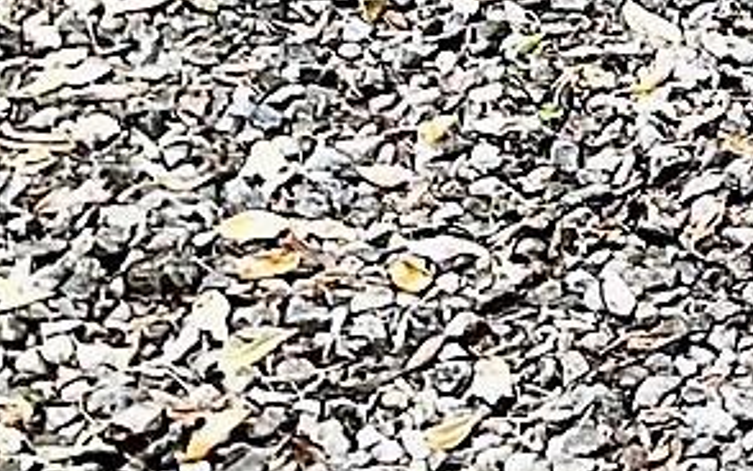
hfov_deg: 10.1
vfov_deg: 6.1
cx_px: 1606
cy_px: -1226
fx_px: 3880
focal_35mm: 189
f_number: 1.6
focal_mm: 4.2
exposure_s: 1/121
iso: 125
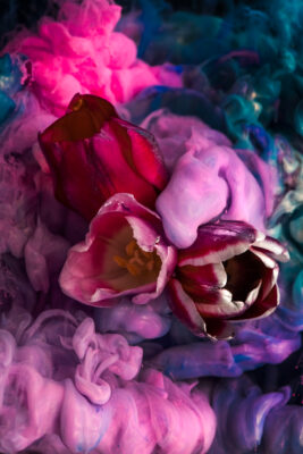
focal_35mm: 105
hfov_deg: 13.1
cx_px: 152
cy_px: 227
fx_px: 1324
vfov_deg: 19.4
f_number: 6.3
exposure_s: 1/50
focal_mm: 105
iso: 160
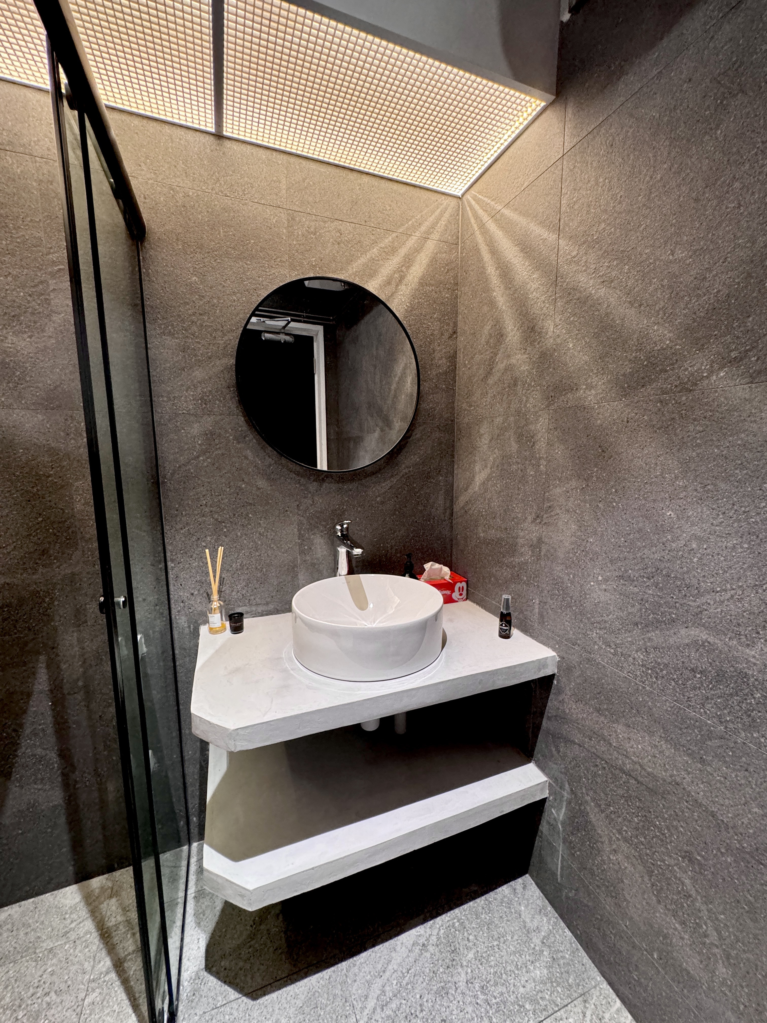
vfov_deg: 102.1
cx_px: 384
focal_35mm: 14
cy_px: 512
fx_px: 414
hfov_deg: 85.7
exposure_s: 1/50
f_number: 2.2
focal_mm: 2.22
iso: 400
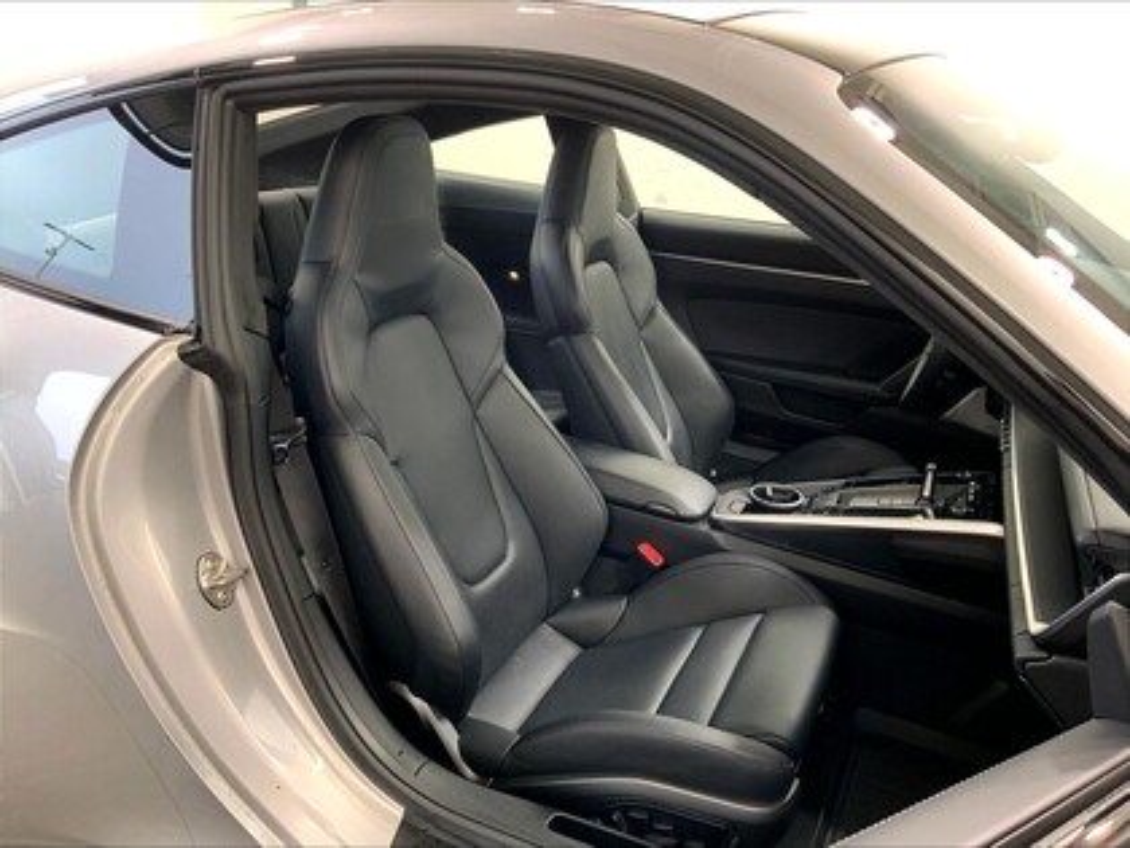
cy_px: 424
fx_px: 947
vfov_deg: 48.2
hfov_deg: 61.7
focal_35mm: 29
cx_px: 565
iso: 64
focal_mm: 3
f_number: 1.8
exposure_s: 1/84
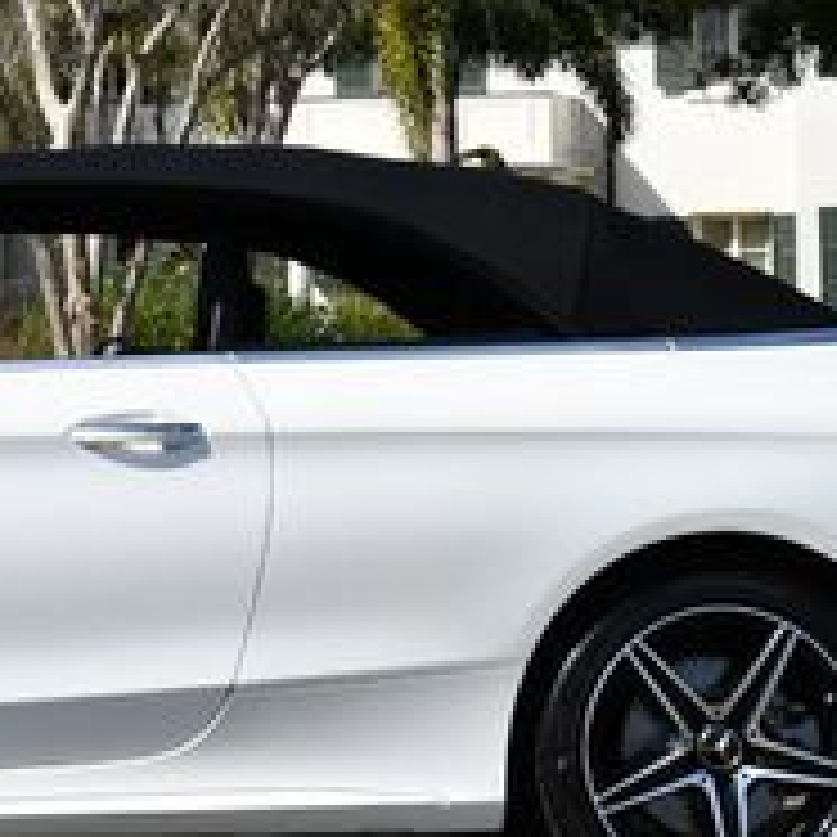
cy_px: 162
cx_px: -54
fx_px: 3994
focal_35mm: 146
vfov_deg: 11.9
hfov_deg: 11.8
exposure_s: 1/320
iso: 100
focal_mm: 25
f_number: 9
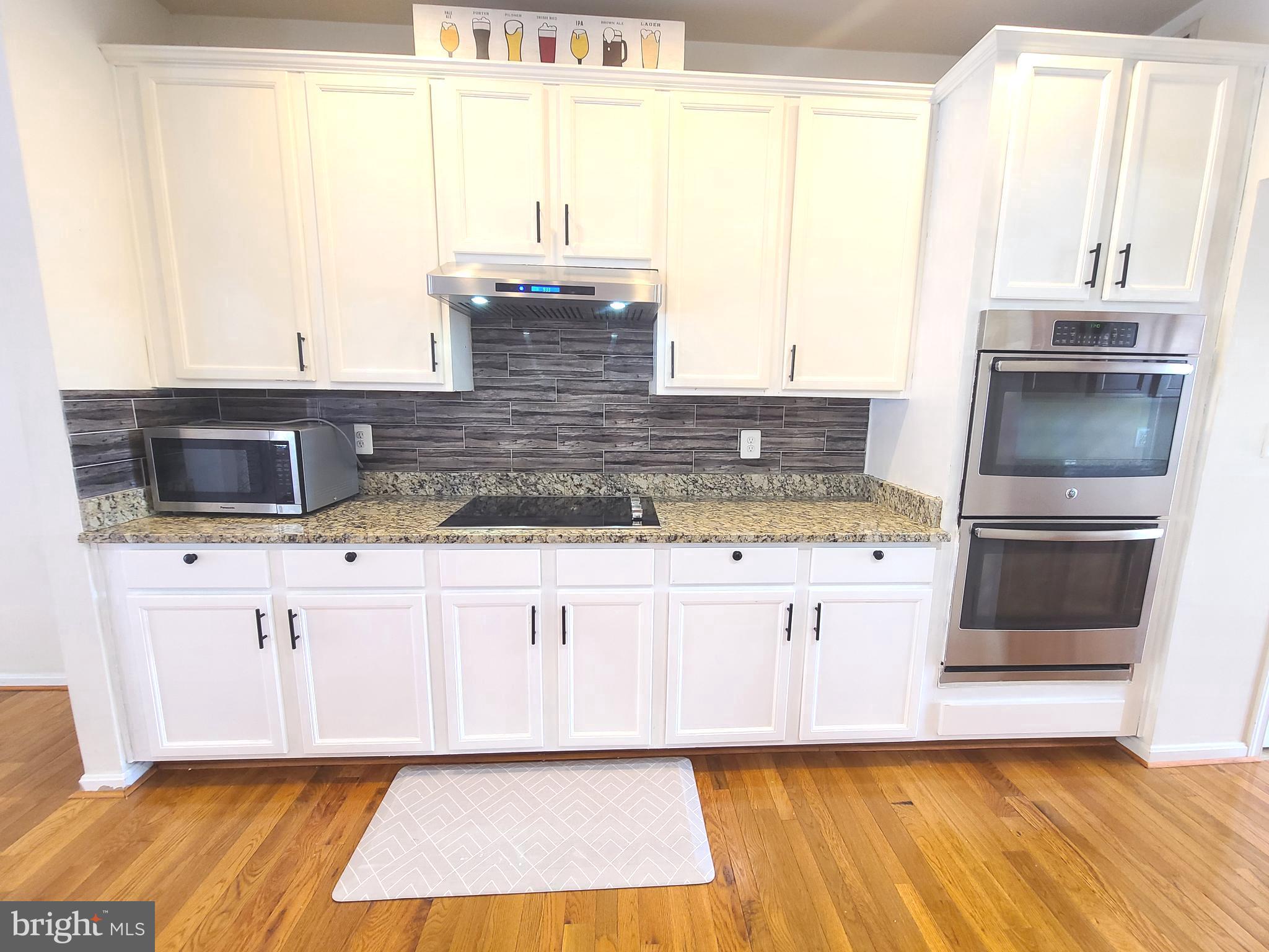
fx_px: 477
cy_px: 476
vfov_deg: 89.9
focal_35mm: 13
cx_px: 634
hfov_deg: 106.2
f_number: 2.2
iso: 400
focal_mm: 2.2
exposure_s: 1/60
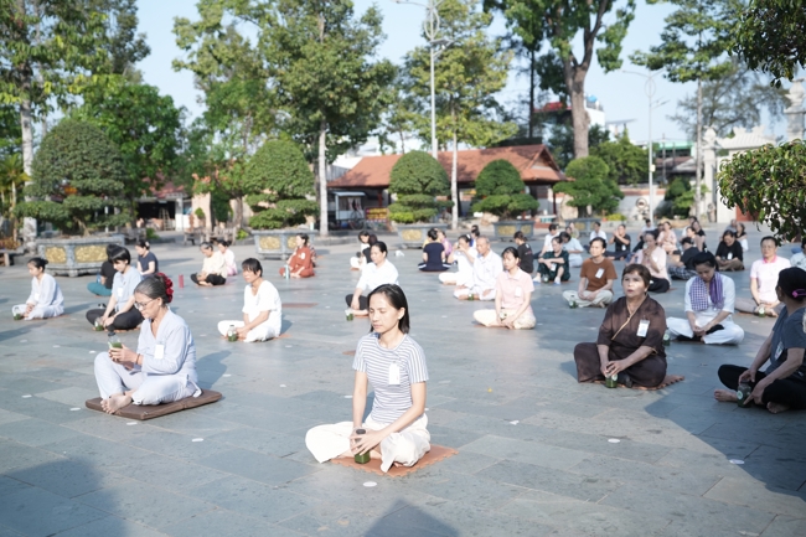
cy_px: 268
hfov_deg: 53.1
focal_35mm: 36
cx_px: 403
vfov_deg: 36.9
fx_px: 806
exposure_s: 1/2500
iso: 500
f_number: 2.8
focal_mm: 36
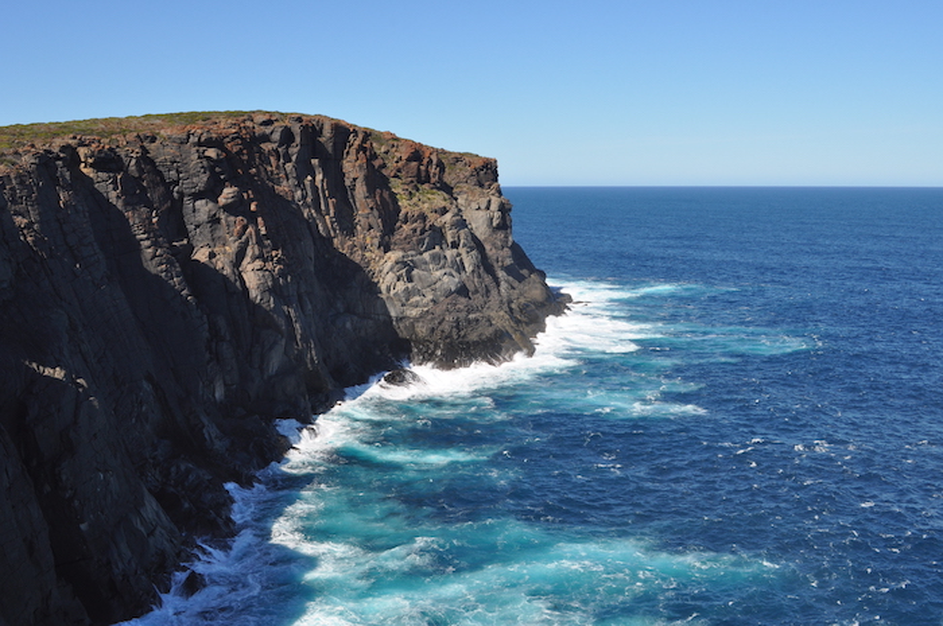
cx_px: 472
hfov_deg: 49.6
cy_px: 313
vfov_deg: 34.1
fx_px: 1020
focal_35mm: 39
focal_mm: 26
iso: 200
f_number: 14
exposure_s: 1/200
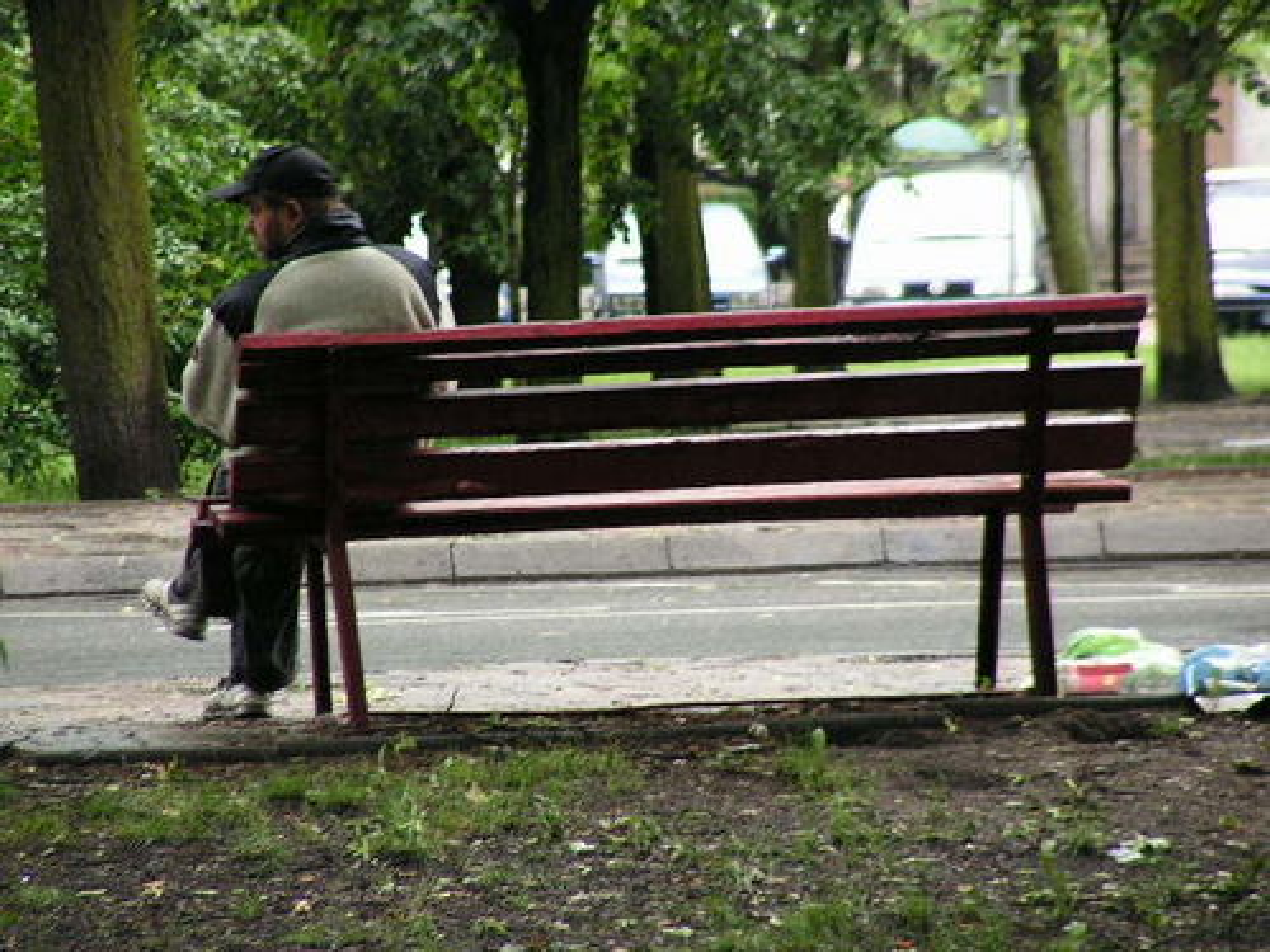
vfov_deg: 5.1
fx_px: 10640
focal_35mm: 290
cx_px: 635
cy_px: 476
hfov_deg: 6.8
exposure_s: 1/80
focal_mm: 48
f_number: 3.2
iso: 200
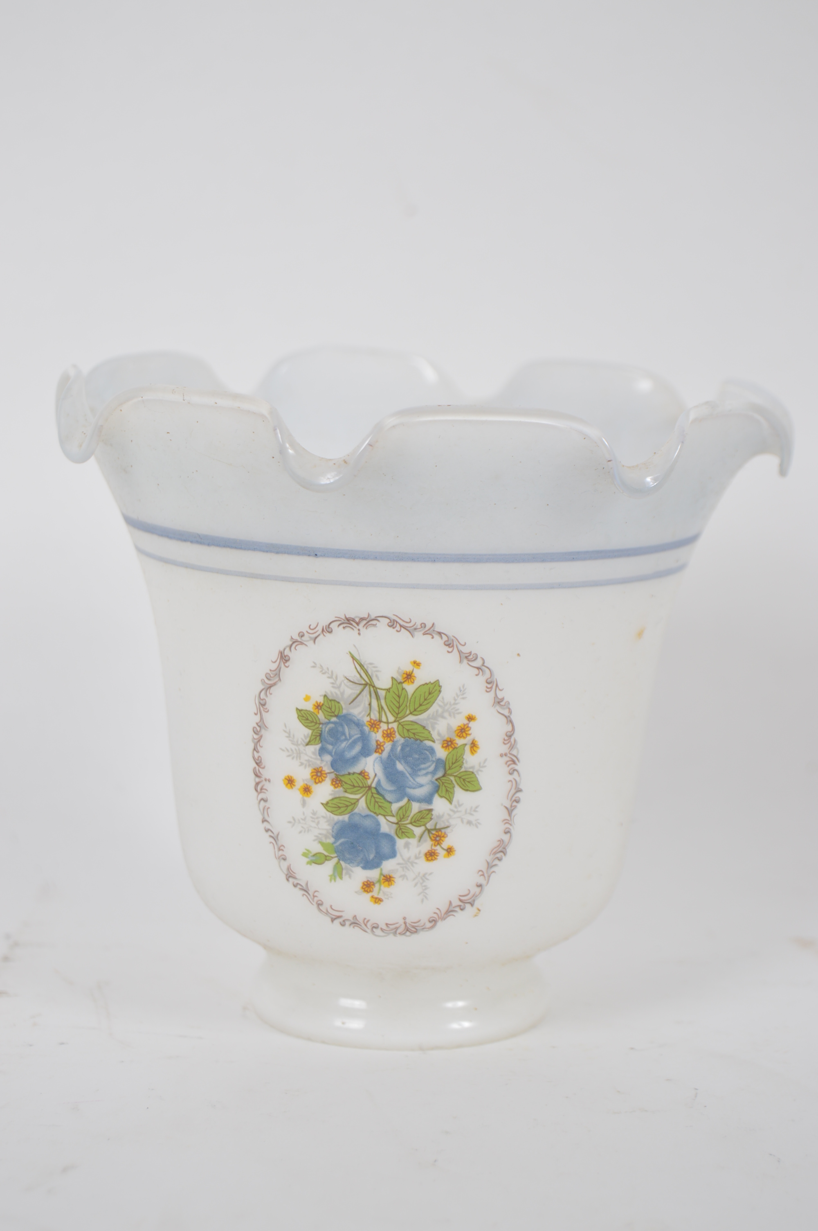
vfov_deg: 26.0
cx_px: 409
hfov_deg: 17.5
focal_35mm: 78
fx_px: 2663
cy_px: 616
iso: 100
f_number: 5.6
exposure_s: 1/80
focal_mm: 52
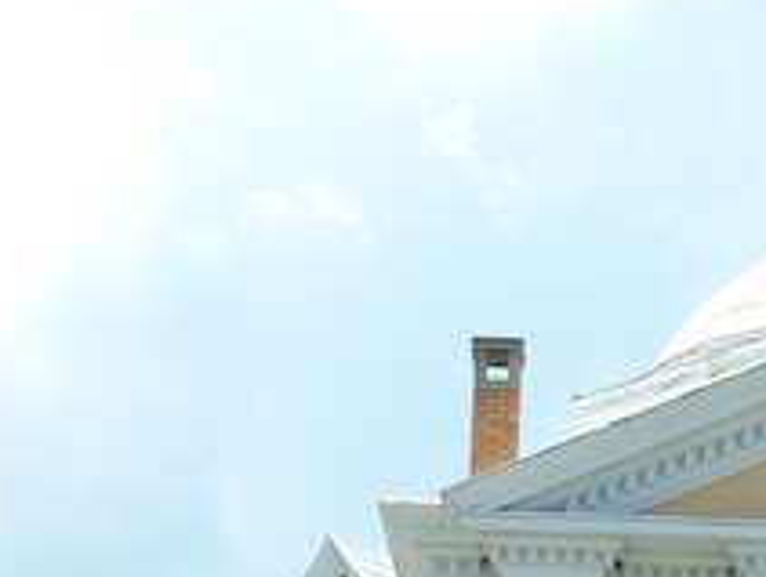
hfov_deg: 13.7
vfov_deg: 10.1
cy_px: 983
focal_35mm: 140
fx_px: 3103
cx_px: 886
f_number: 4
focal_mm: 7.8
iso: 64
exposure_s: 1/400
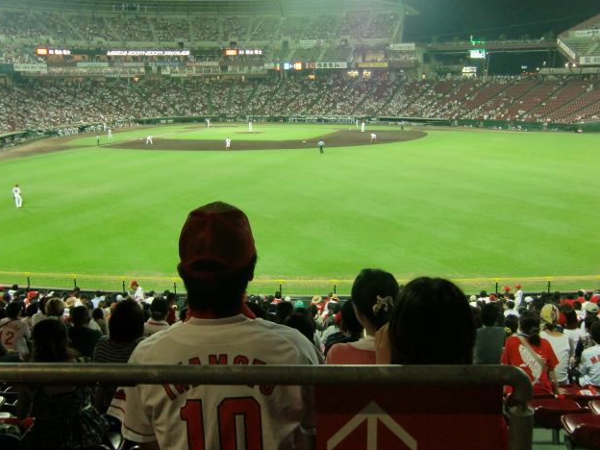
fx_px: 711
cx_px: 295
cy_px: 226
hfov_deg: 45.8
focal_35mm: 41
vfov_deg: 35.1
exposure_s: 1/60
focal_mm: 7.1
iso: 320
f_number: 3.8
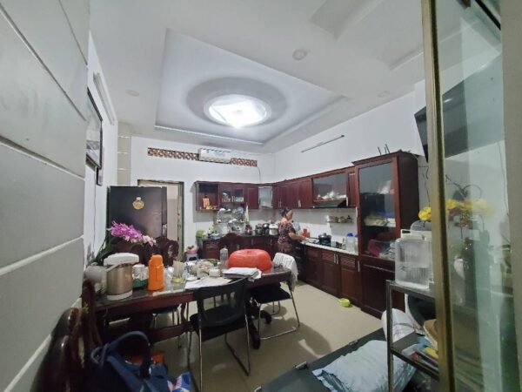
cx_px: 261
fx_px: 196
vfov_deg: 89.9
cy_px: 196
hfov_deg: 106.2
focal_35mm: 13
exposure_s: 1/25
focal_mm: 1.8
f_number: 2.2
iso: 1000
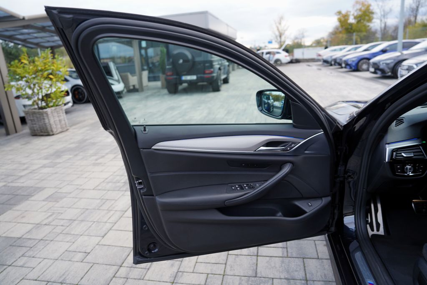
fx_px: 285
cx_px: 214
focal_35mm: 24
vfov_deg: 53.1
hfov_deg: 73.7
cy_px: 142
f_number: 2.8
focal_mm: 24
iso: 100
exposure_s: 1/30
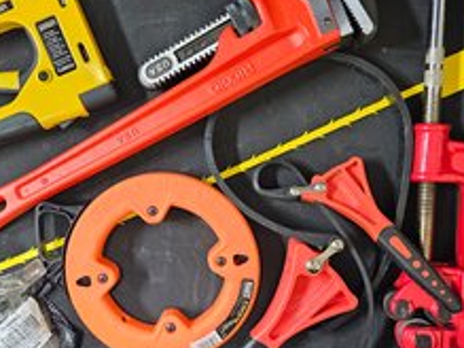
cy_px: 196
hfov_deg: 51.0
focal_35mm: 36
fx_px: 482
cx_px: 185
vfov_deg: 39.6
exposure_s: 1/60
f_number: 1.7
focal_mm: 6.3
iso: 500
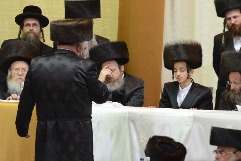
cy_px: 82
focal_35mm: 295
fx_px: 1973
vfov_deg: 4.7
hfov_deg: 7.0
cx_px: 122
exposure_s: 1/30
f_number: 5
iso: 1600
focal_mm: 155
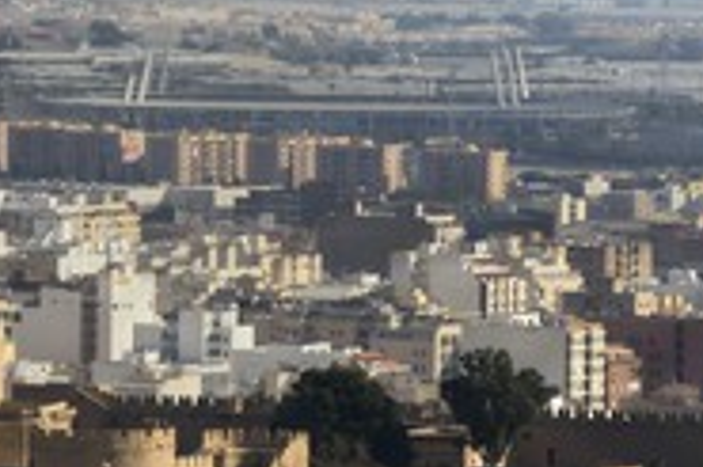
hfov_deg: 4.5
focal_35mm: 455
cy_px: 399
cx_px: 403
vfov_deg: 3.0
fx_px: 8877
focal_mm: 200
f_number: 9
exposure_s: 1/800
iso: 400
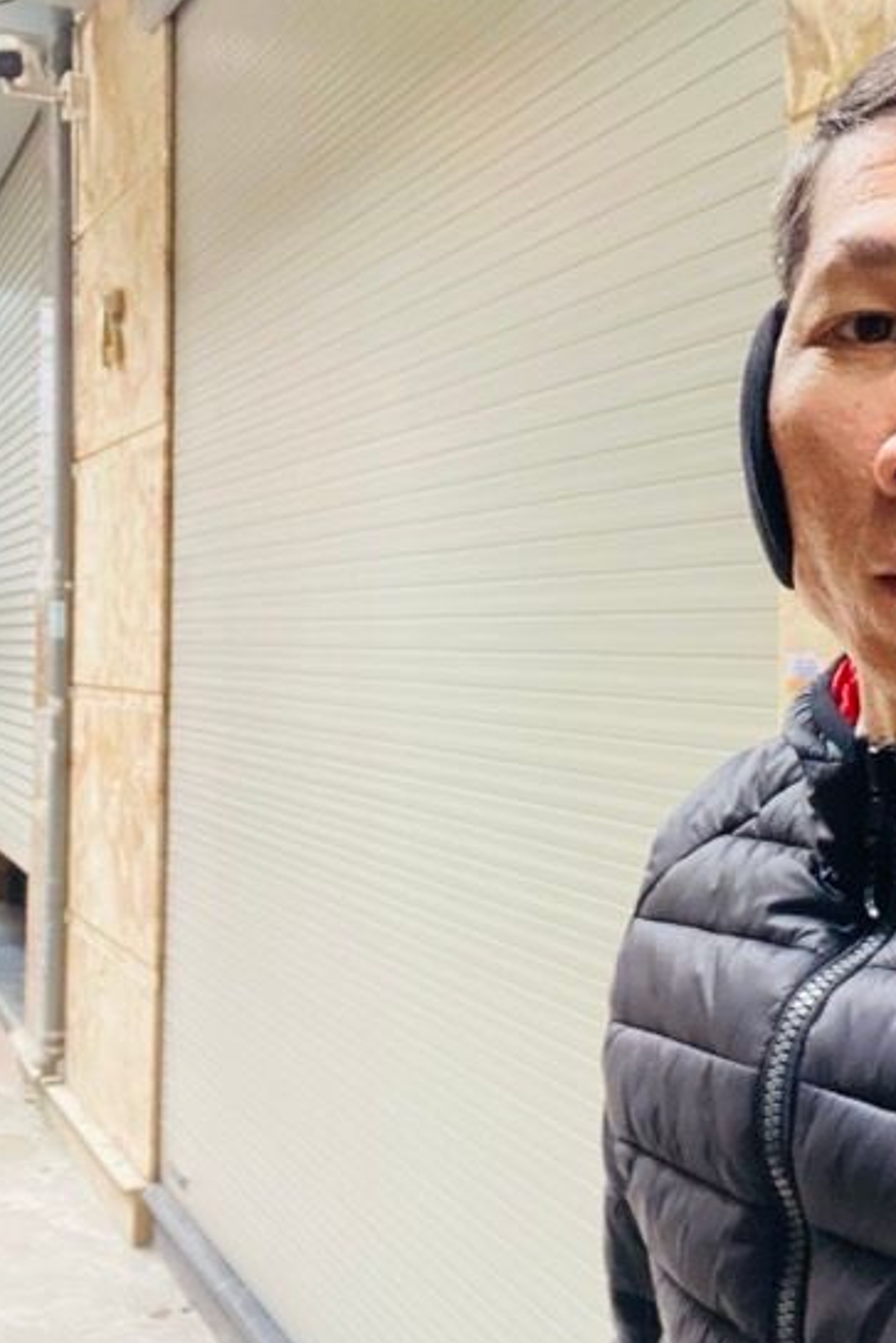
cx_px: 657
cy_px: 607
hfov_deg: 29.5
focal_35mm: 45
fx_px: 1679
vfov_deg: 43.5
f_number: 2.2
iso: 640
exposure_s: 1/30
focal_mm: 2.71
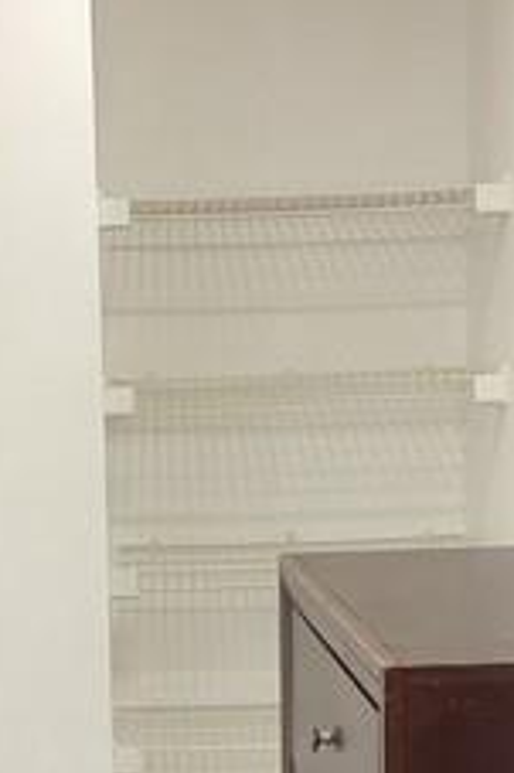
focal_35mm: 91
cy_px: 616
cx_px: 85
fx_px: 1952
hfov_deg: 14.9
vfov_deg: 22.1
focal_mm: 3.3
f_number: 2.4
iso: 100
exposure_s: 1/60
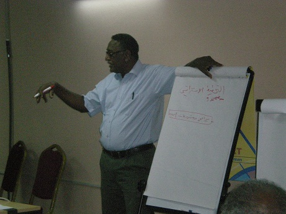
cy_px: 107
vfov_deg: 13.0
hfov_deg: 17.3
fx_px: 942
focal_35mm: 114
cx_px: 143
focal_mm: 18.9
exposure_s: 1/60
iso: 767
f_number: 5.9
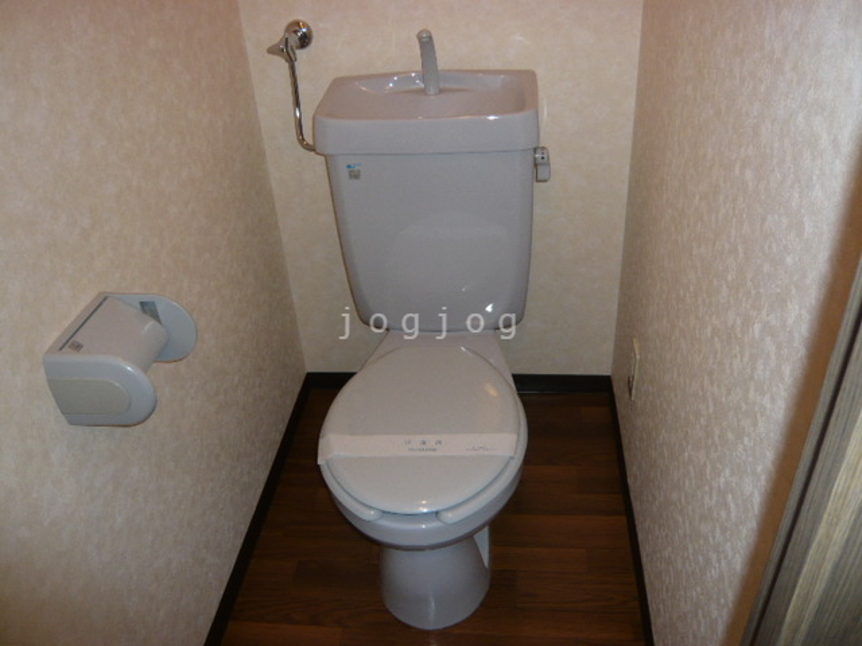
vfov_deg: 49.7
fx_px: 697
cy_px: 323
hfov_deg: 63.4
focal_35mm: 28
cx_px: 431
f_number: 2.8
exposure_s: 1/30
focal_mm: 4.6
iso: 100
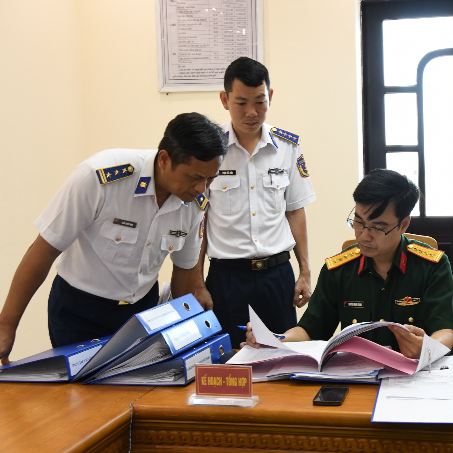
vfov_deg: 29.1
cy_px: 217
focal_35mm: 59
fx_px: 874
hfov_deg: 28.7
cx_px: 338
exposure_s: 1/30
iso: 1600
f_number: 9
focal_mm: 44
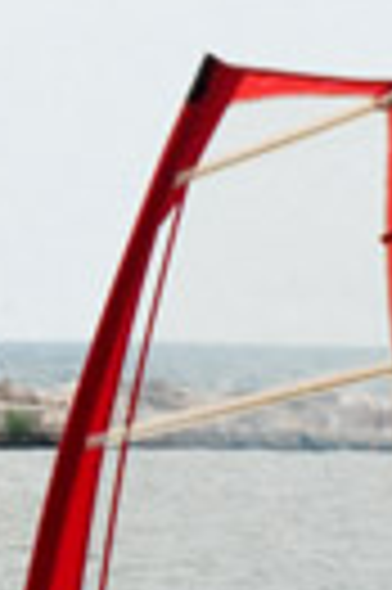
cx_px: -25
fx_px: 11086
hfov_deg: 2.0
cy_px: 486
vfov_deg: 3.0
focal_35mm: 677
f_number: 1.6
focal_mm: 102
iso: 400
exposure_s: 1/125
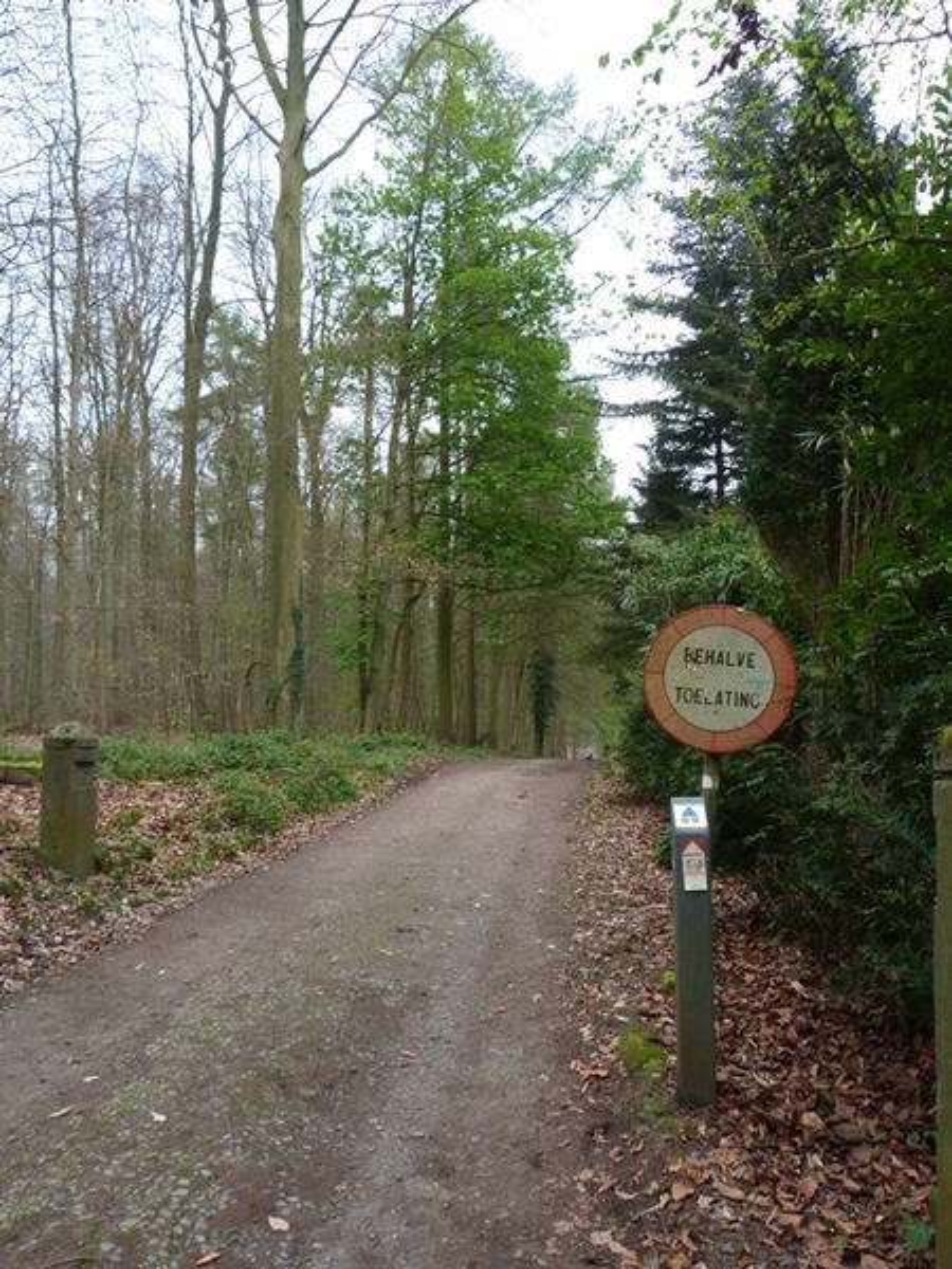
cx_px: 476
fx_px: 917
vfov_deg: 69.4
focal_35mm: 25
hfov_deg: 54.9
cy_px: 634
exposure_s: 1/250
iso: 200
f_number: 3.6
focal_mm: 4.5
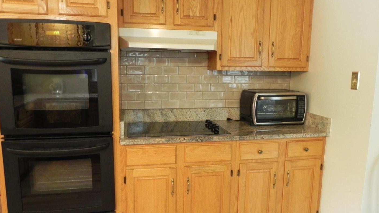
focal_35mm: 29
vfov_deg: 40.1
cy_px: 117
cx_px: 192
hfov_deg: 66.1
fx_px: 291
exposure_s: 1/11.4
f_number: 2.8
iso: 400
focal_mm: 4.6
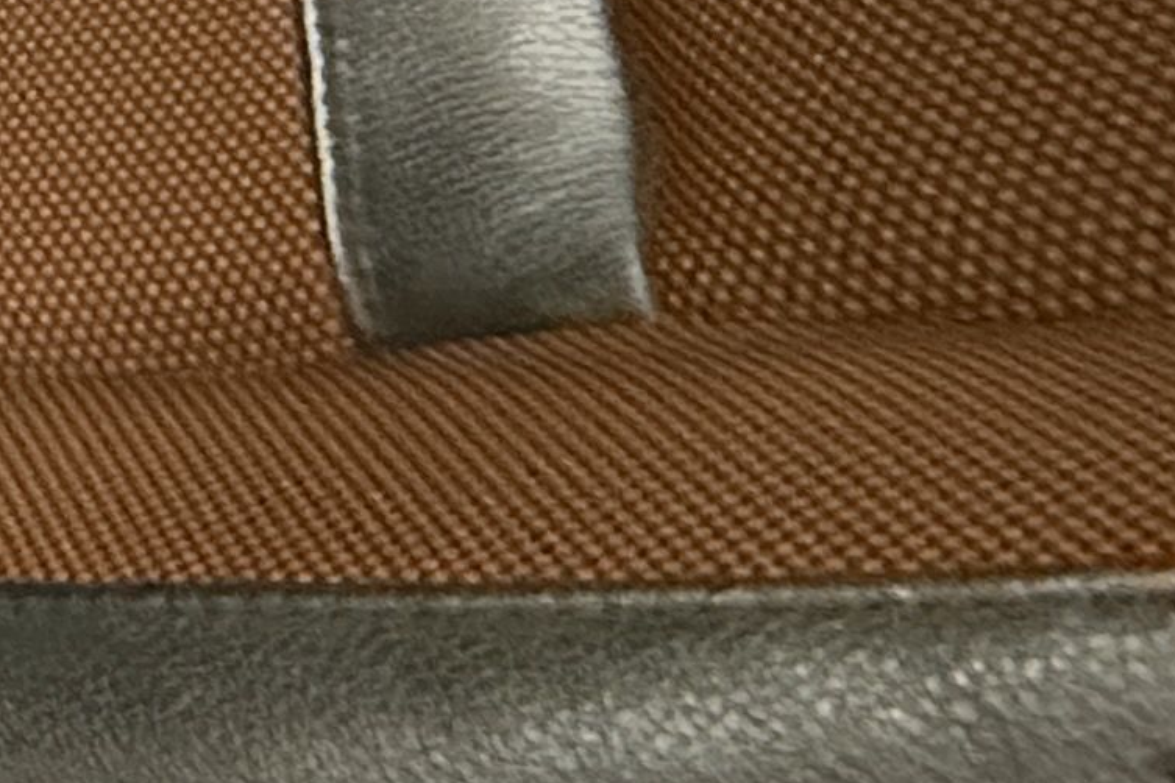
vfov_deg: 11.4
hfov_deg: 14.1
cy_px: -1507
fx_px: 2546
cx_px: -1812
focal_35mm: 78
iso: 1600
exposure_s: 1/25
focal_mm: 2.22
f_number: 2.2
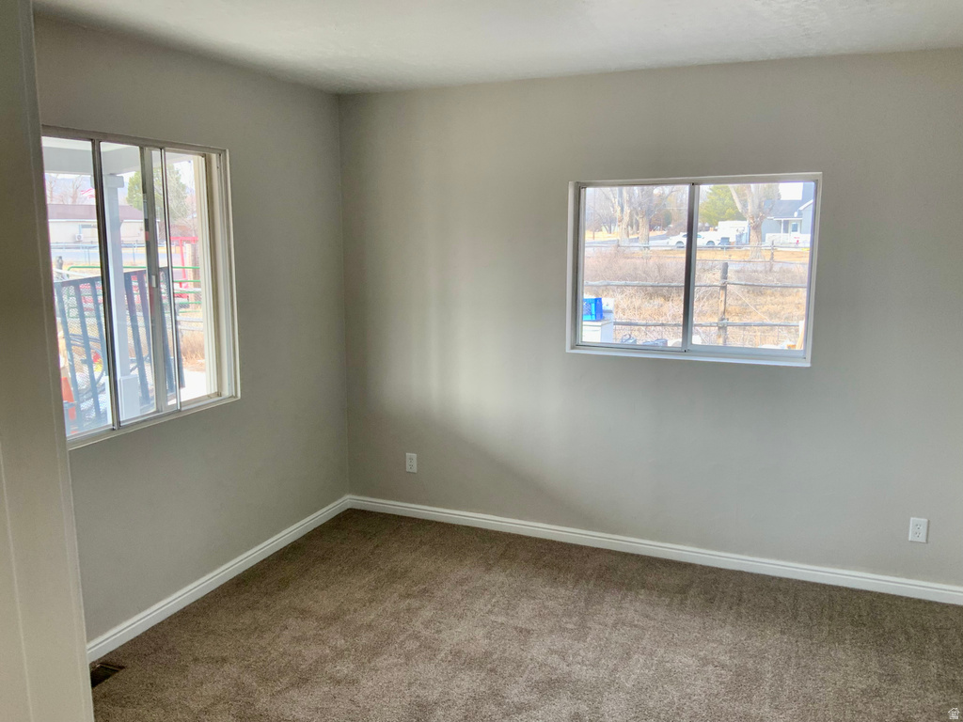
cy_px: 361
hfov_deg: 61.7
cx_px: 482
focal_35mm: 29
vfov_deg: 48.2
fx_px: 807
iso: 32
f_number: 1.8
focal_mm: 3
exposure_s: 1/120
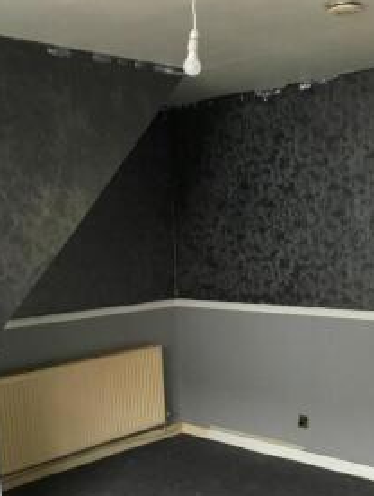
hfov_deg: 29.7
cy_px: 350
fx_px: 704
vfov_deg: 38.2
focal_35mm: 49
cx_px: 232
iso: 200
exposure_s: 1/17
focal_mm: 3.3
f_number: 2.4
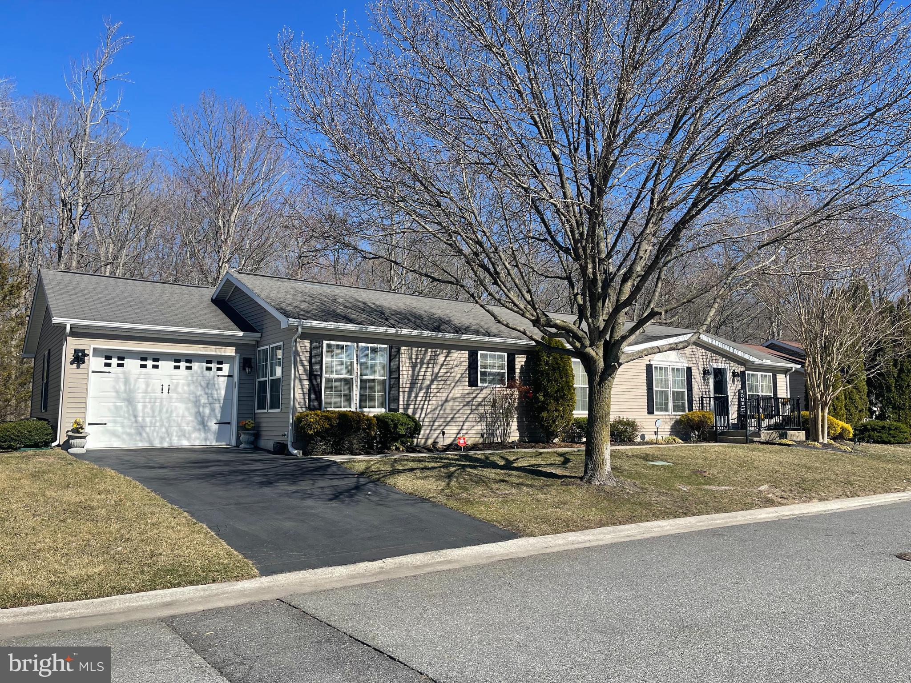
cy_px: 342
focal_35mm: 25
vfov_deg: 54.9
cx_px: 456
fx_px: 658
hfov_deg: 69.4
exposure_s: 1/3344
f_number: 1.6
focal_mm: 5.1
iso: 32
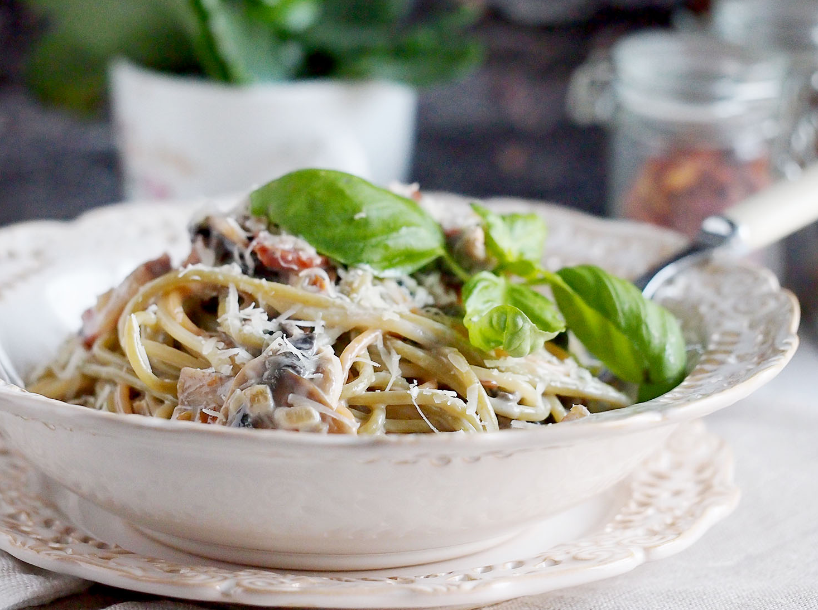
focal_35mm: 131
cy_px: 298
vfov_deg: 11.3
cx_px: 396
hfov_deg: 15.1
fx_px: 3090
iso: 1000
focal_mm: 60
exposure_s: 1/125
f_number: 2.8
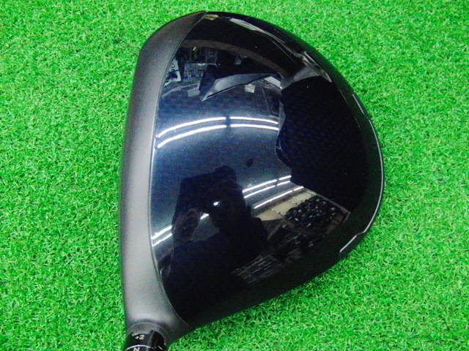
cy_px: 176
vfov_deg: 38.7
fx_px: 501
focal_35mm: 37
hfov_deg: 50.1
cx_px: 234
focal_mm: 6.42
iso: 3200
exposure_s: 1/125
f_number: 3.6
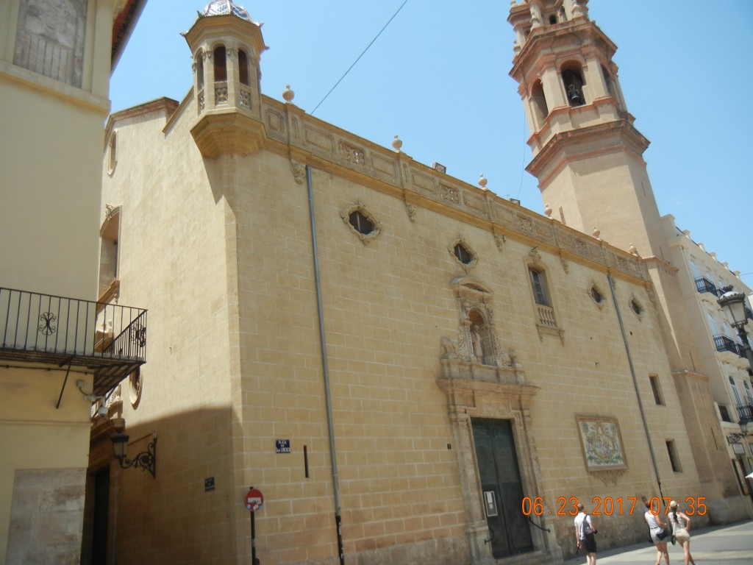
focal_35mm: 30
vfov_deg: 46.8
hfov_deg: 60.0
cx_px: 376
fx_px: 653
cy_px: 282
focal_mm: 5.4
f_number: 7
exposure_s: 1/290
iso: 160
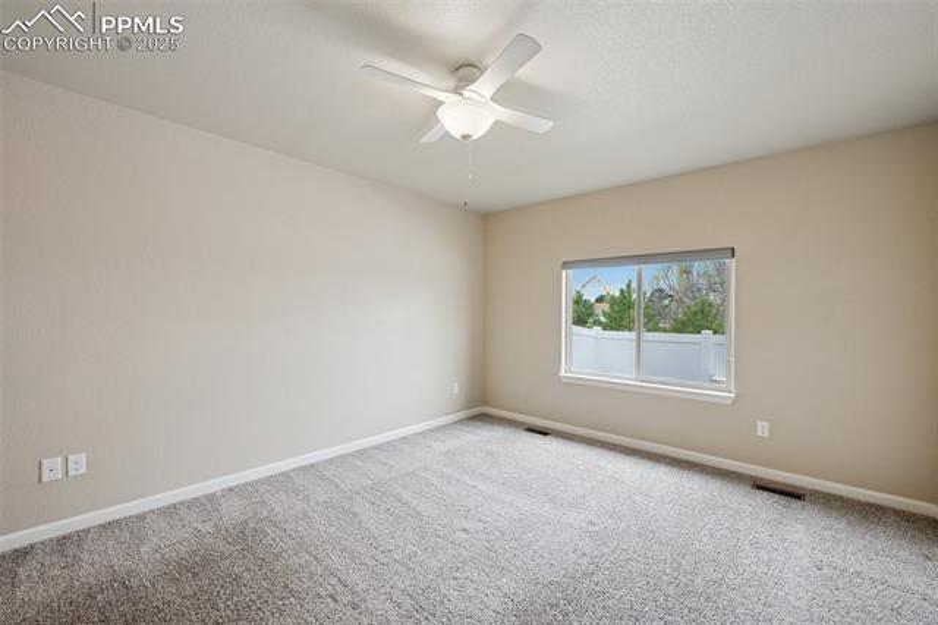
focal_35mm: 15
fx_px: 391
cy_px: 312
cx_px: 469
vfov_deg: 77.3
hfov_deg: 100.4
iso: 400
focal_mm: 15
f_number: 5.6
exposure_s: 1/125
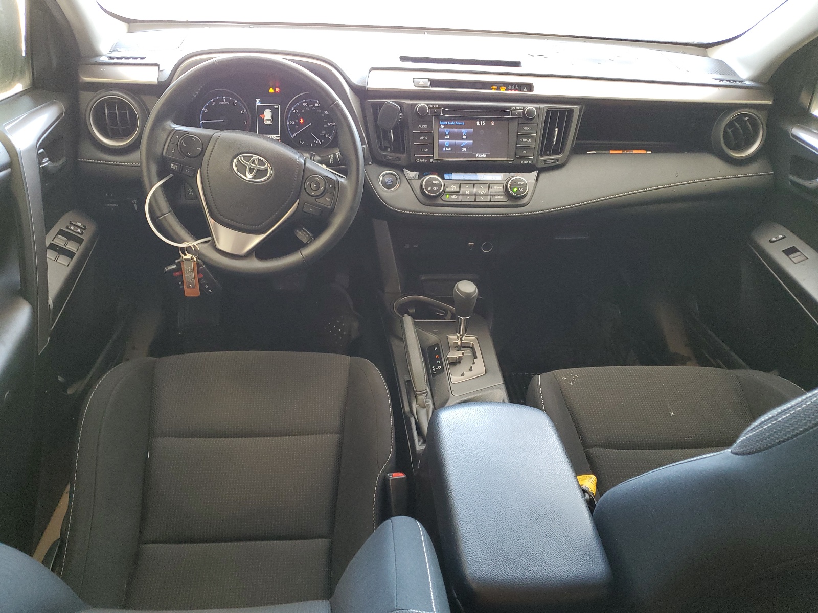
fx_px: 614
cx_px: 409
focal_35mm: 26
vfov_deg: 53.1
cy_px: 306
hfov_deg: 67.3
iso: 104
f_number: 1.5
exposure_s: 1/60.2
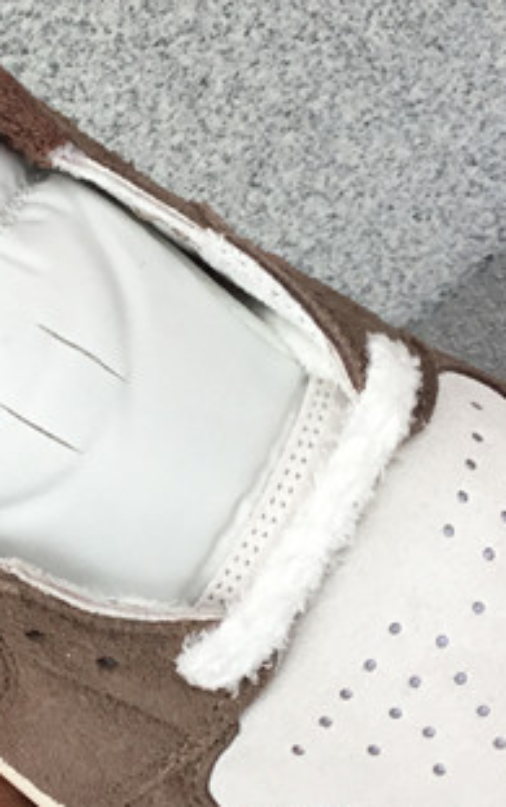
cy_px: 352
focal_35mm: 95
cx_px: 86
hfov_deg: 13.7
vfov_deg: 21.8
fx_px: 2091
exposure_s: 1/100
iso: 25
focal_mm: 3.3
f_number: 2.4
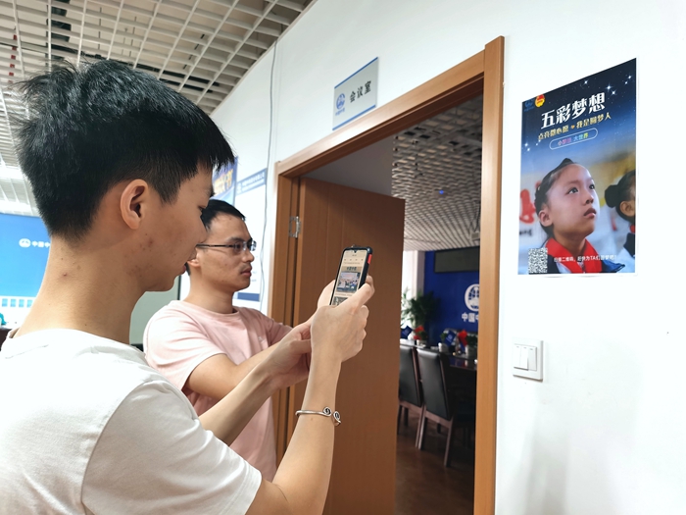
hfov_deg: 65.3
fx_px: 535
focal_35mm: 27
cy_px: 258
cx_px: 343
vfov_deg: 51.4
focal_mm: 5.56
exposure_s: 1/60
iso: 125
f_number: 1.6
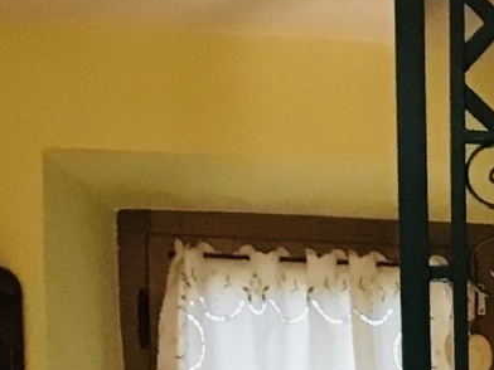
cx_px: 1038
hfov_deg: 9.9
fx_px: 2612
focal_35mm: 183
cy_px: 919
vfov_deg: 7.5
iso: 80
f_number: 1.8
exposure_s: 1/17
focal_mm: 3.99
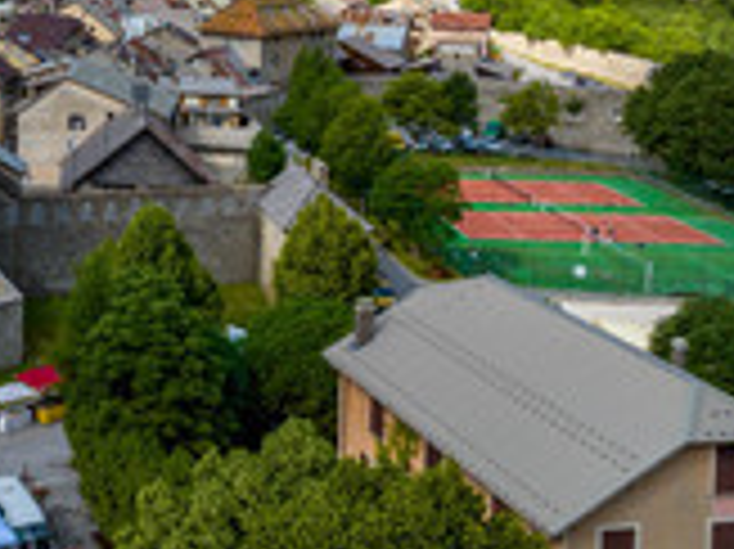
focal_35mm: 55
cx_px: -90
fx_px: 1165
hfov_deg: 30.8
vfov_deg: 25.0
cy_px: -27
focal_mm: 12.3
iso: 200
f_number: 11
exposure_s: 1/240
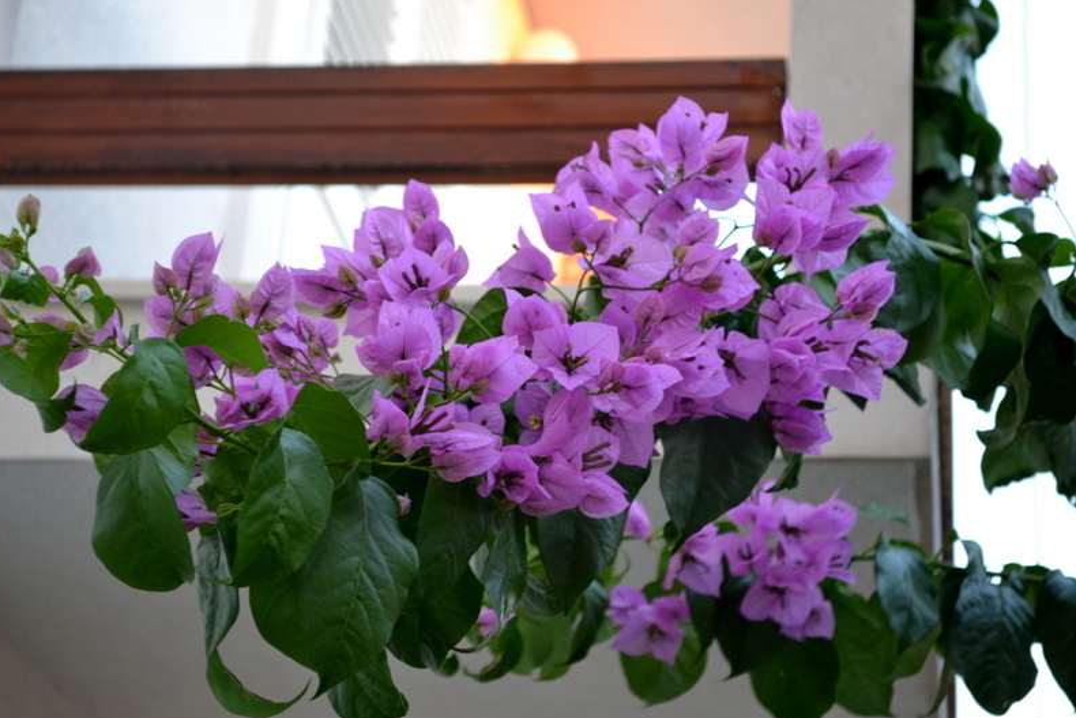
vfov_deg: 17.3
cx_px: 533
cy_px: 361
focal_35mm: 79
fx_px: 2361
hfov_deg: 25.7
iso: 800
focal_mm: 52
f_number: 5.6
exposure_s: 1/30
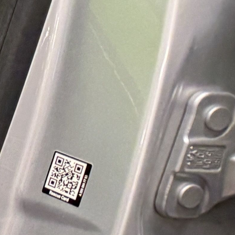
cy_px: 57
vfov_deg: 11.3
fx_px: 1183
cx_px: -583
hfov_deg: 8.4
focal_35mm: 154
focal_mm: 6.76
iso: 250
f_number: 1.78
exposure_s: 1/100
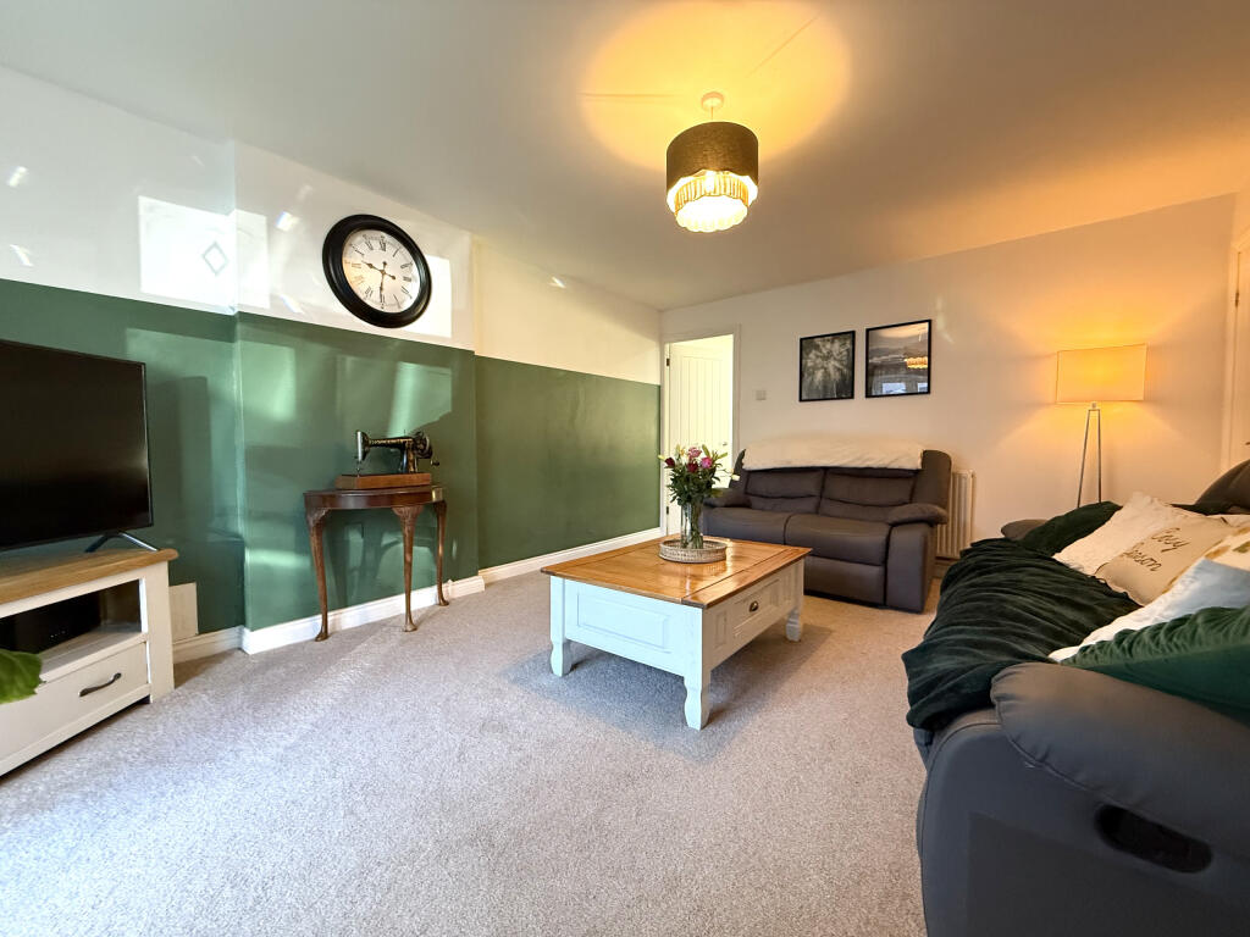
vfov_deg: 85.7
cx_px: 625
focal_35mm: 14
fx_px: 506
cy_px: 468
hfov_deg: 102.1
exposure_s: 1/50
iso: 500
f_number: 2.2
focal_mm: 2.22
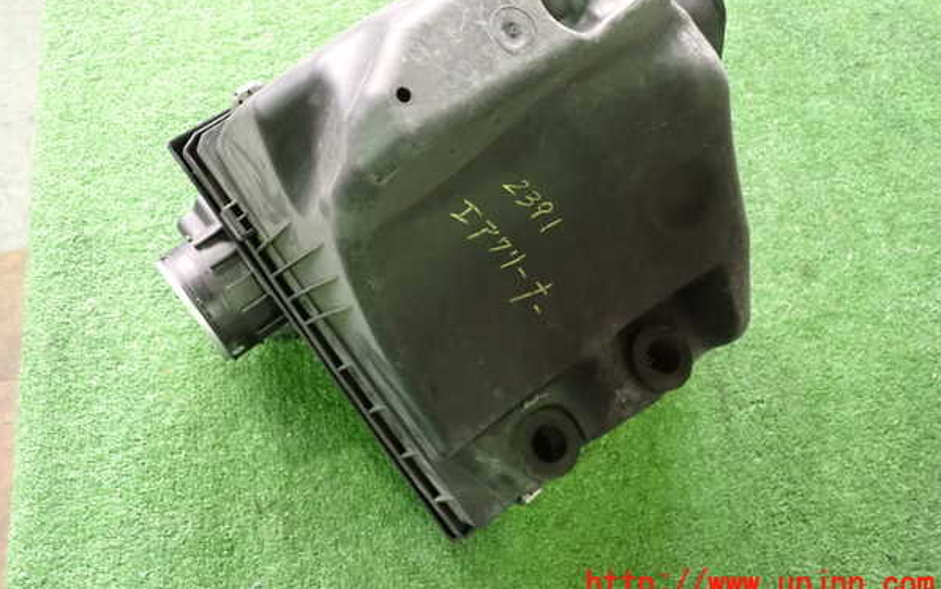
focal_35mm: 32
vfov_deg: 39.4
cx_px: 469
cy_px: 249
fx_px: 821
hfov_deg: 59.6
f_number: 2.3
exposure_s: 1/60
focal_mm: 5.4
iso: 1600
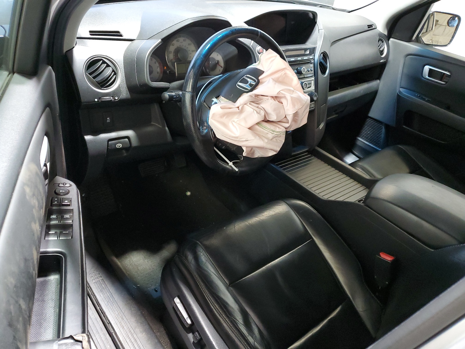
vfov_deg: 53.1
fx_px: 349
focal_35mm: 26
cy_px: 174
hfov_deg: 67.3
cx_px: 232
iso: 305
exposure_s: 1/30
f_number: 1.5
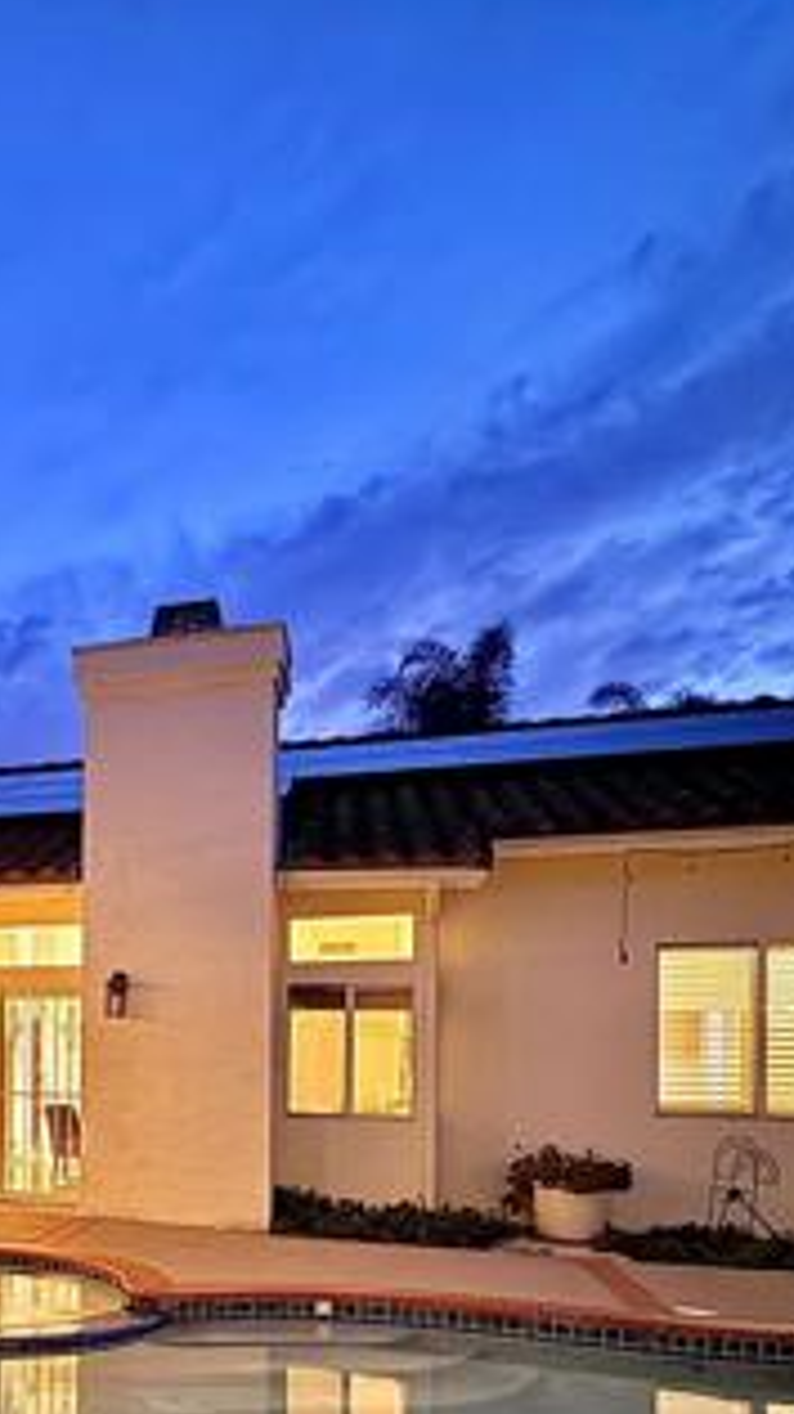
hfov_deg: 32.5
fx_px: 1161
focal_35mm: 31
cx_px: -108
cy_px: 1041
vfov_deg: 59.6
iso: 1000
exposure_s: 1/15
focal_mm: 2.22
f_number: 2.2
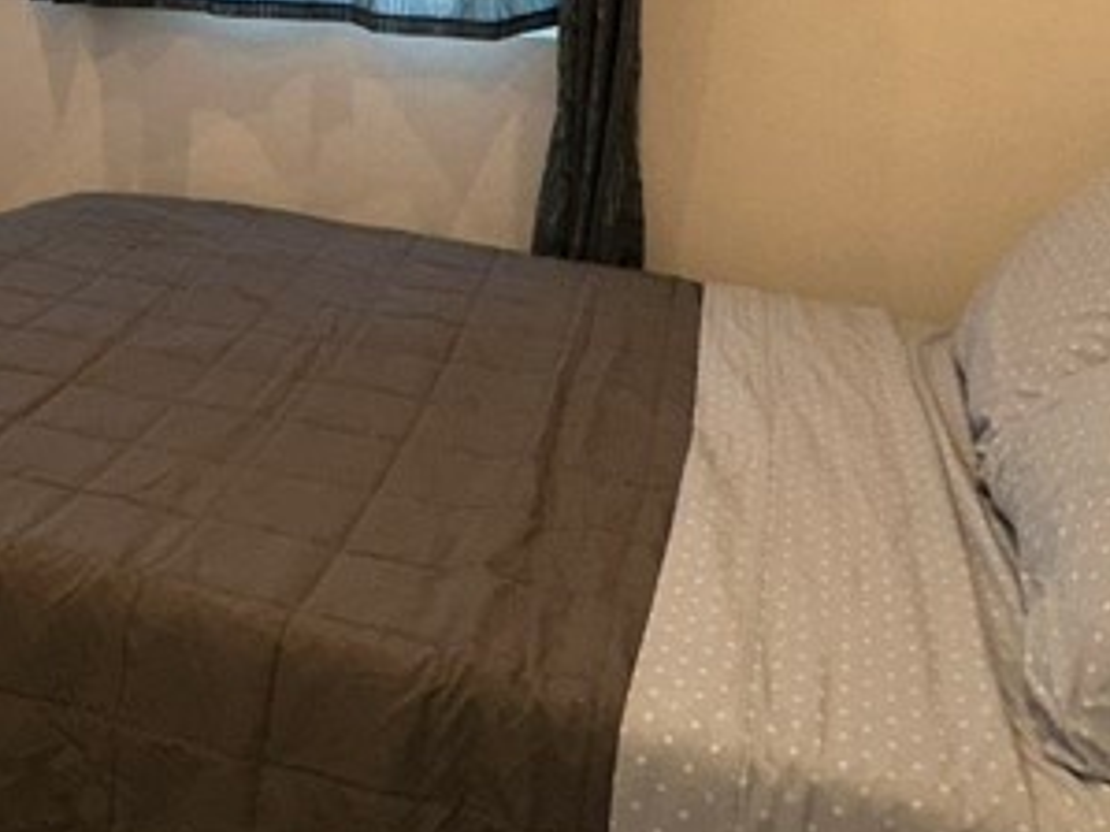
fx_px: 1539
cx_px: 226
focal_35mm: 48
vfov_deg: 28.3
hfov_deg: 38.2
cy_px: -11
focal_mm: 2.22
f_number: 2.2
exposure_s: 1/122
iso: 32
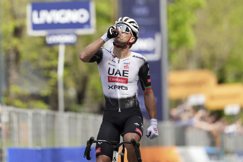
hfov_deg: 6.9
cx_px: 122
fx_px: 2025
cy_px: 81
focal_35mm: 300
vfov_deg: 4.6
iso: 800
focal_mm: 300
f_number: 3.2
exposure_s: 1/5000
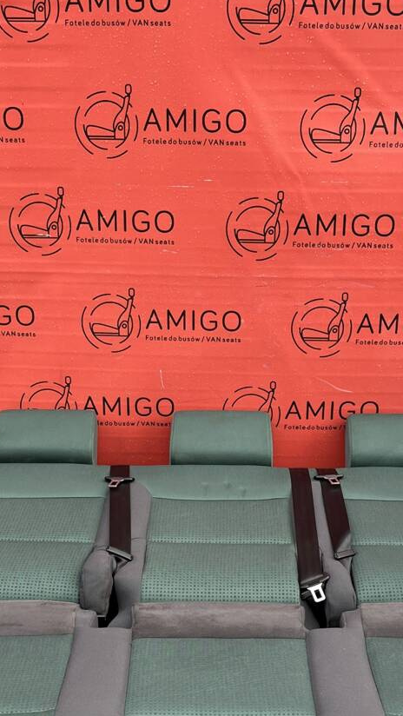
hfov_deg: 21.8
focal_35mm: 55
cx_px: 215
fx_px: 1044
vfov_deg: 37.5
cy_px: 461
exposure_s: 1/133
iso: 32
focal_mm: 5.1
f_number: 1.6
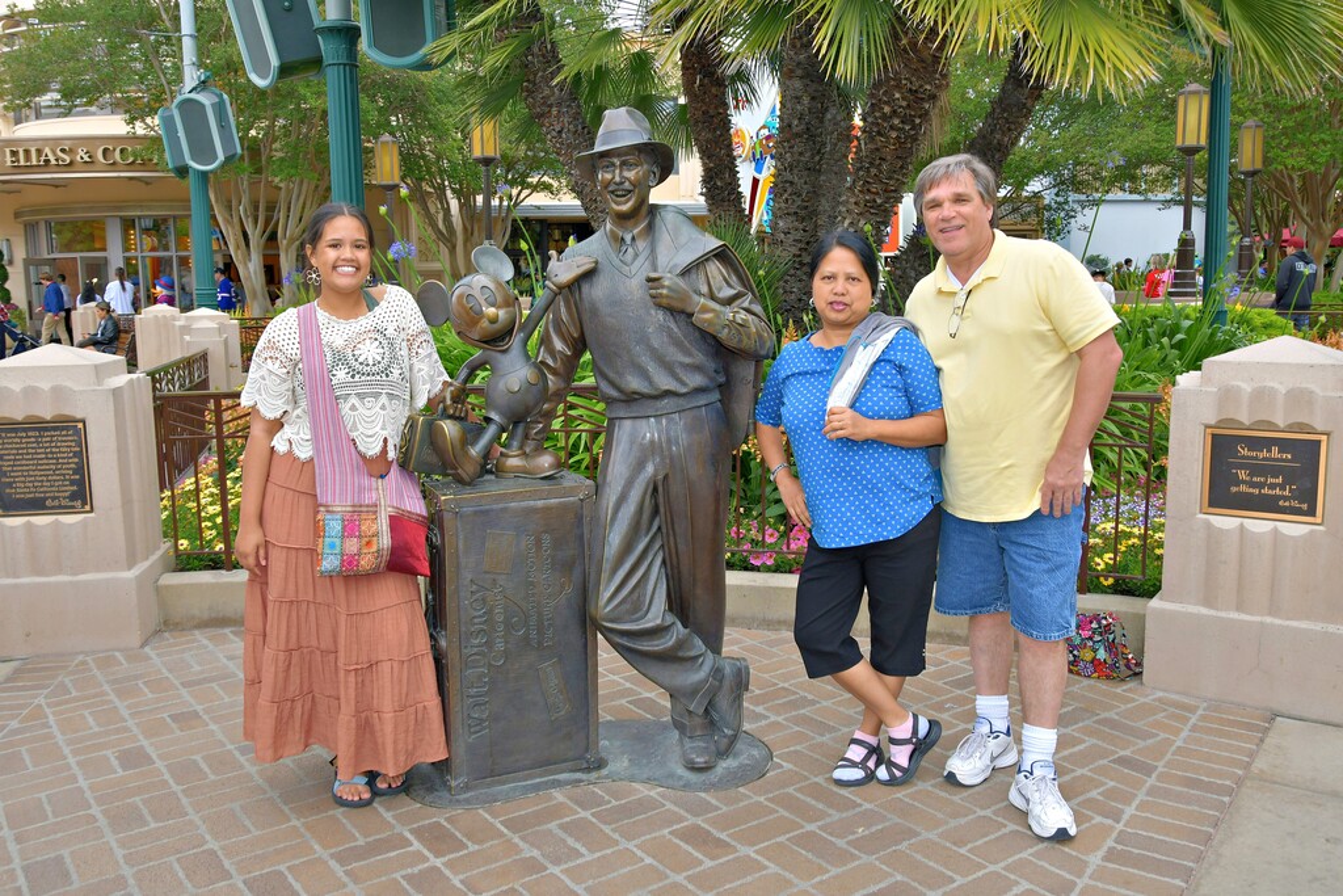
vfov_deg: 42.3
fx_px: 1157
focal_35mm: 31
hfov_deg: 60.3
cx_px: 672
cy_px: 448
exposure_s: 1/200
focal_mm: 21
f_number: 7.1
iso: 200
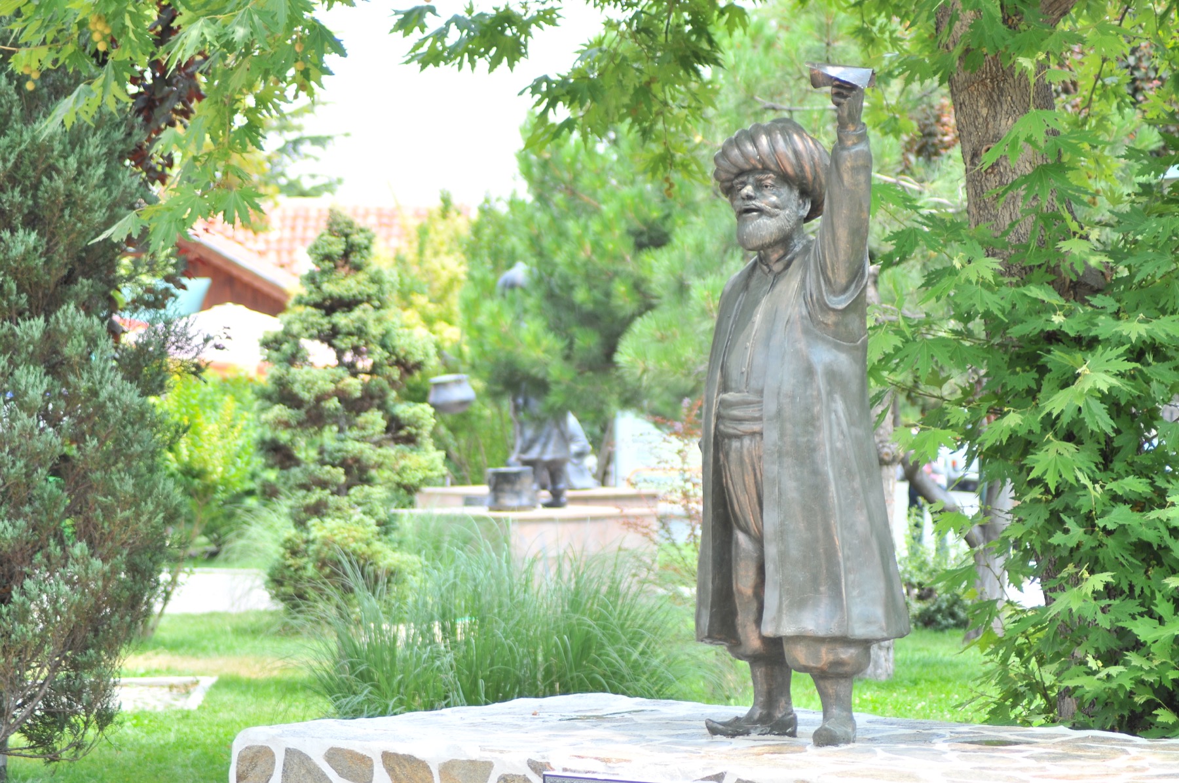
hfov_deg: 16.1
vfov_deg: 10.7
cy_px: 392
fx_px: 4170
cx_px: 590
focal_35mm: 128
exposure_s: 1/320
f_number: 4
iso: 250
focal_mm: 85
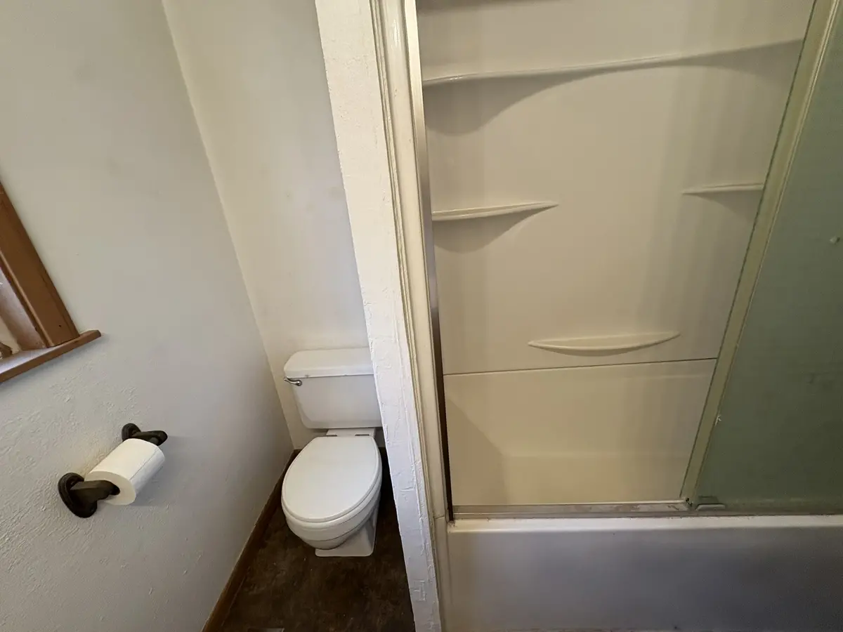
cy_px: 316
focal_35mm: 14
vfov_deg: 85.7
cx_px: 422
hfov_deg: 102.1
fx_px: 341
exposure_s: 1/120
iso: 125
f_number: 2.2
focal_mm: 2.22
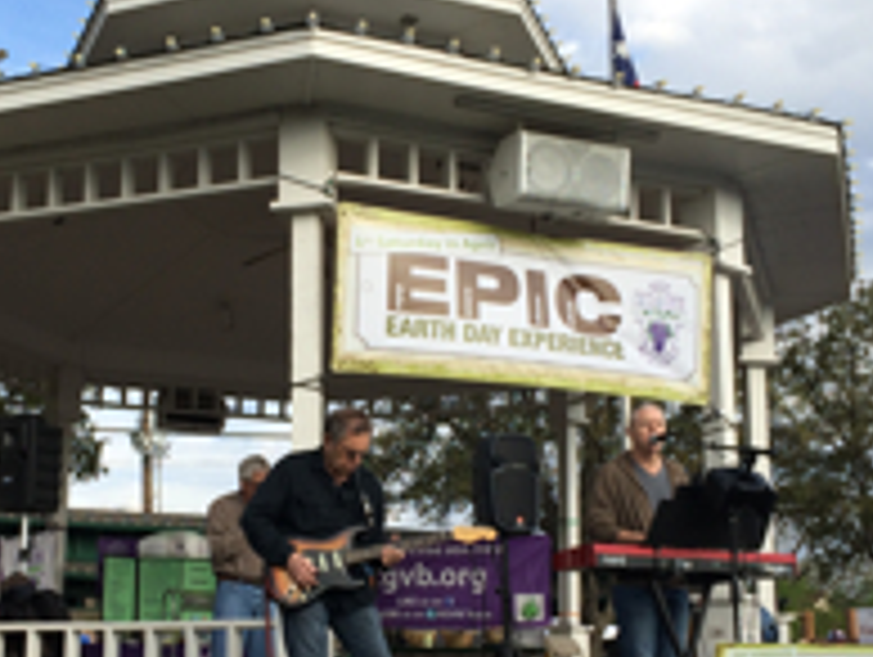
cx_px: 342
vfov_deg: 27.0
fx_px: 1364
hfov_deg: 35.4
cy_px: 425
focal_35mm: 54
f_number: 2.2
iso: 32
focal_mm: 4.12
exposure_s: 1/1172
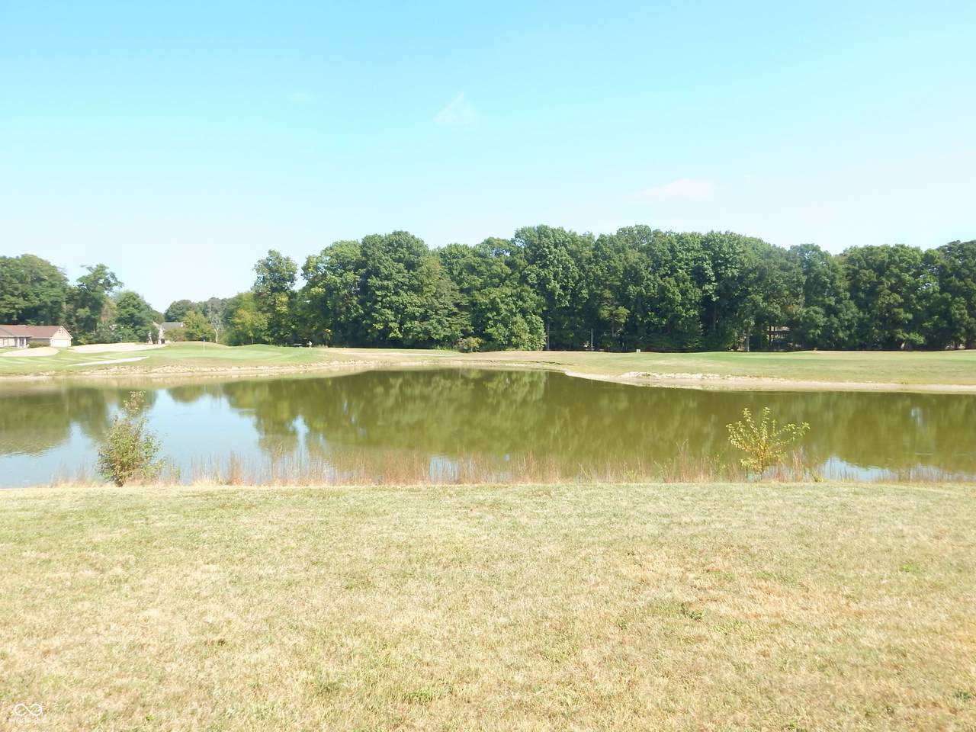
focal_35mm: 22
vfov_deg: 61.1
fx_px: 620
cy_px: 366
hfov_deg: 76.4
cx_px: 488
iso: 125
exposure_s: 1/400
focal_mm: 4
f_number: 6
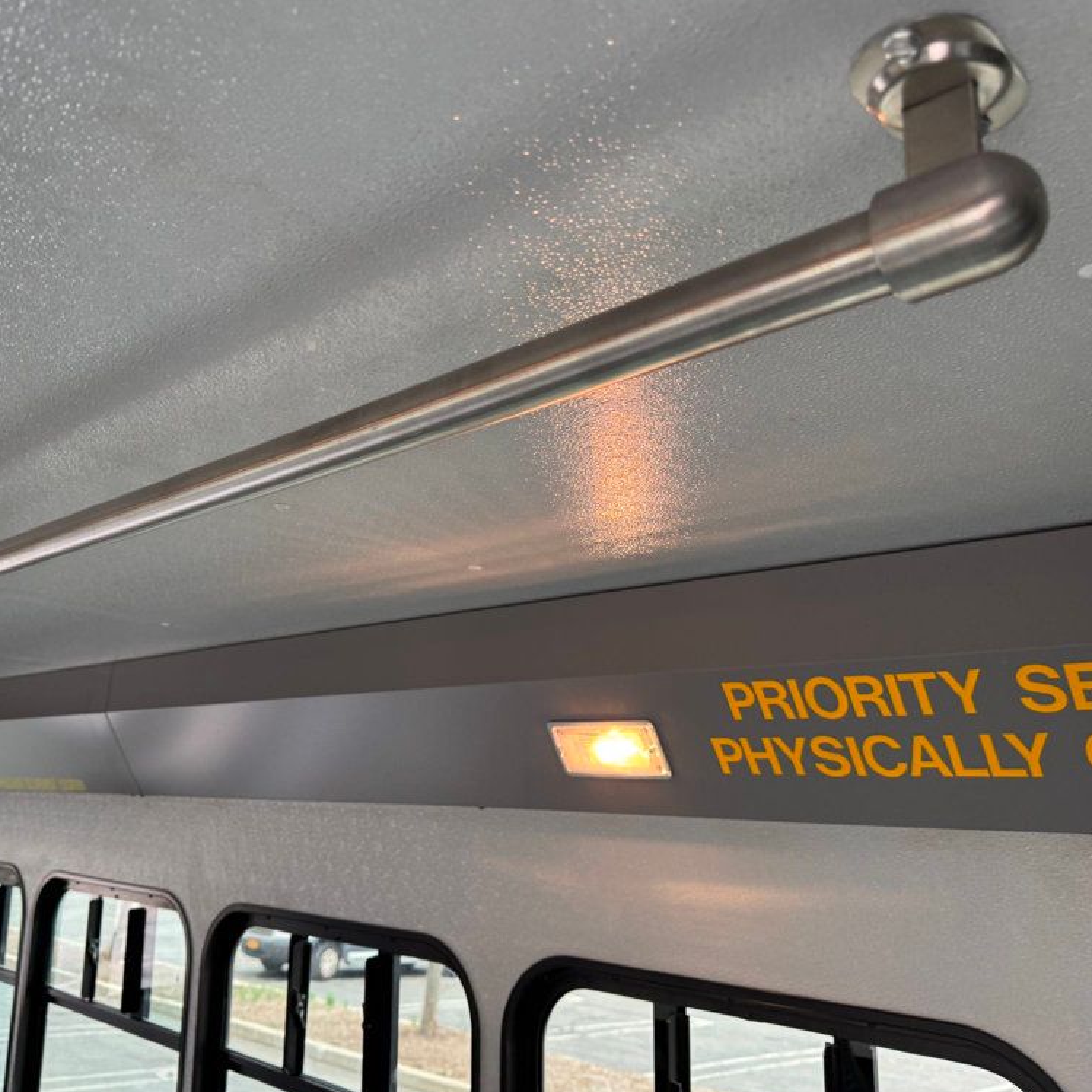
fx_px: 1035
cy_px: 548
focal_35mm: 29
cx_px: 462
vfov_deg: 55.6
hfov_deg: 55.4
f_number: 1.78
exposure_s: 1/121
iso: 100
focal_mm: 6.76
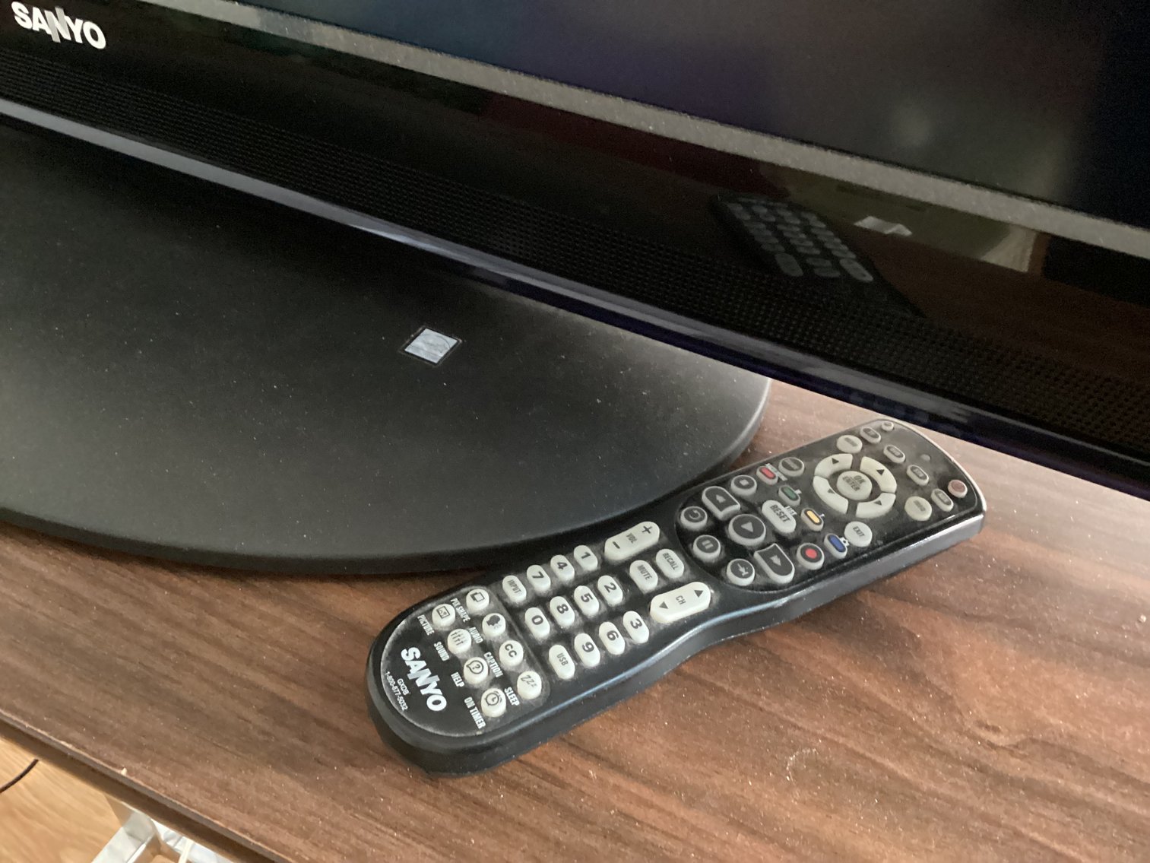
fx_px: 1030
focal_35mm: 31
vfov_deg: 45.4
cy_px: 432
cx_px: 575
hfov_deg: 58.3
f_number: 2.4
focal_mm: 3.3
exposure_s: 1/17
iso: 800
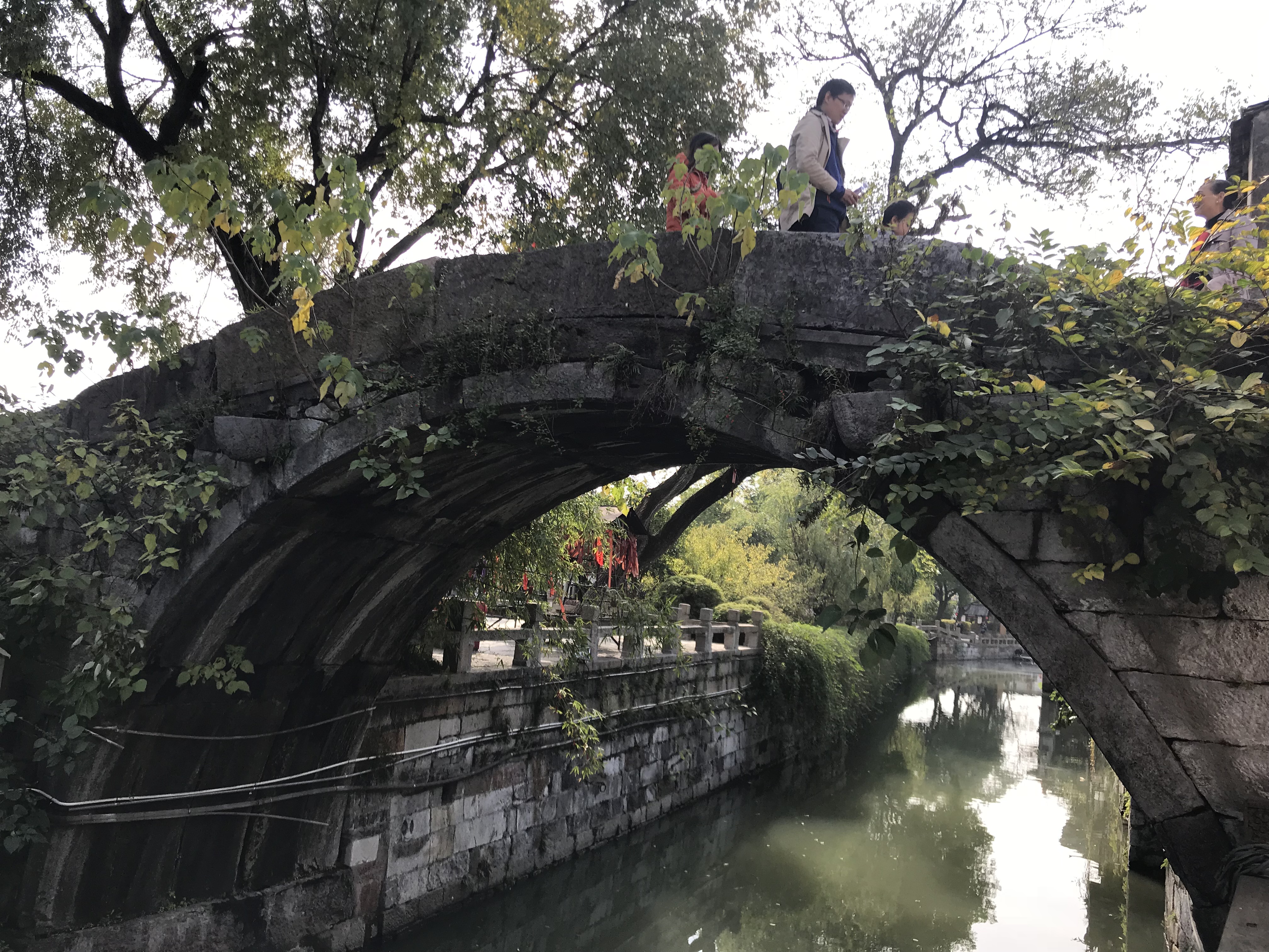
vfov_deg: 49.7
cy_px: 476
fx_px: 1026
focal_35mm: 28
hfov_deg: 63.4
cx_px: 634
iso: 20
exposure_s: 1/656
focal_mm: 3.99
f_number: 1.8
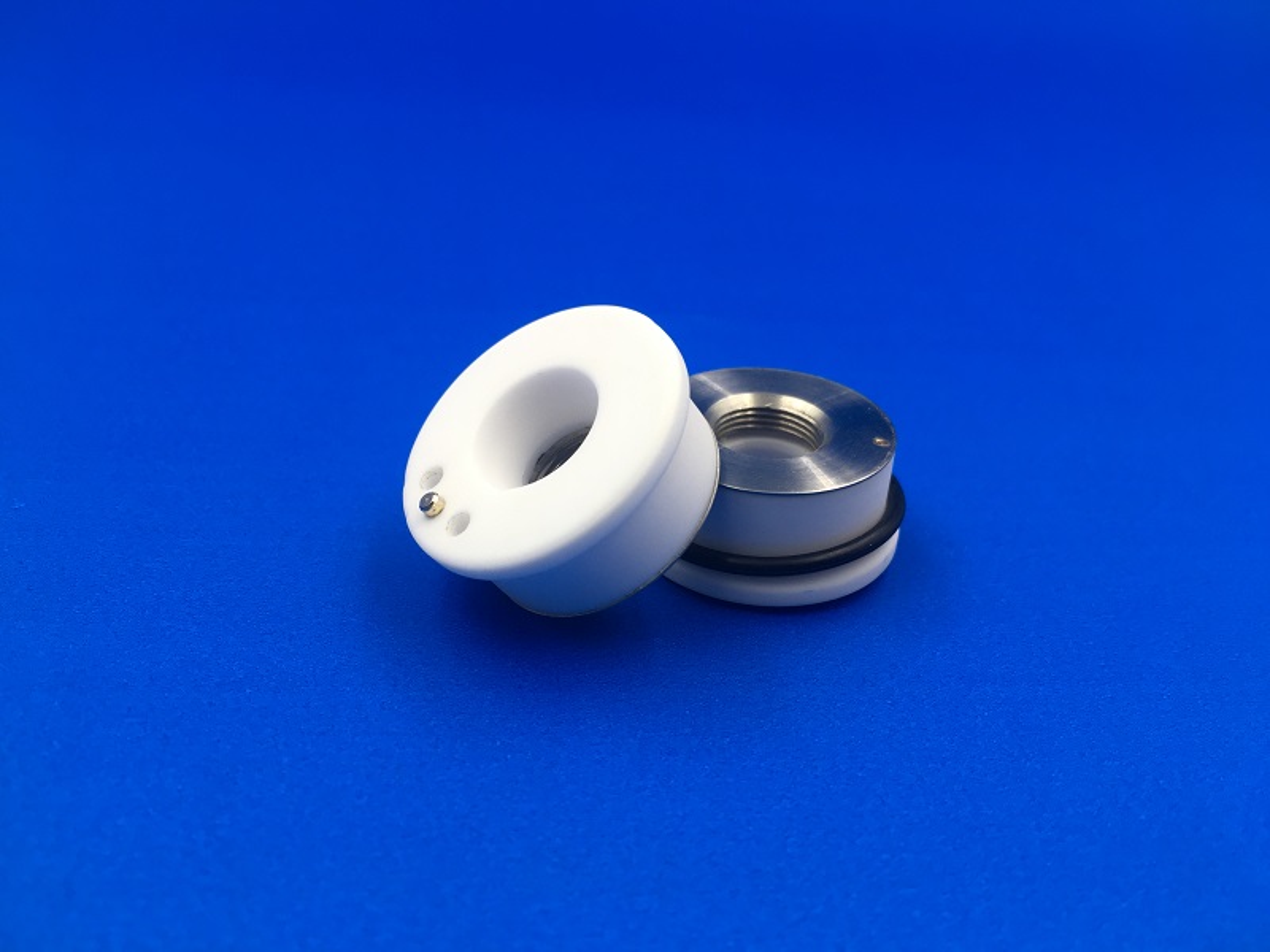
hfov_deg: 61.7
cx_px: 635
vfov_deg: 48.2
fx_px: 1064
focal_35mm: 29
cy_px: 476
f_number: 2.2
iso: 32
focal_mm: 4.15
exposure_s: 1/100
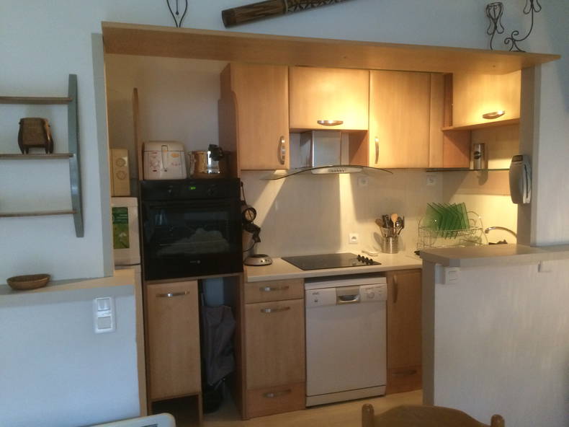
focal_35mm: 29
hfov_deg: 61.7
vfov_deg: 48.2
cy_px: 214
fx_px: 477
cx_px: 284
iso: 320
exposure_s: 1/33
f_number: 2.2
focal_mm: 4.15
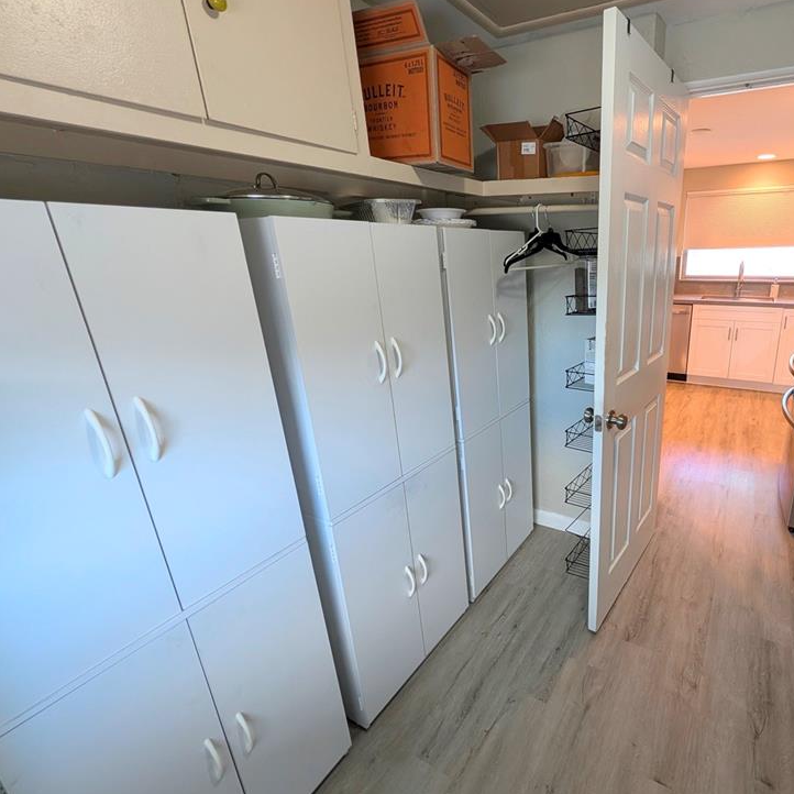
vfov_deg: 91.1
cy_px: 394
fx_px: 389
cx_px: 541
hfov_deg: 87.3
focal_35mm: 15
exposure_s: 1/60
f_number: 1.7
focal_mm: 2.02
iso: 106
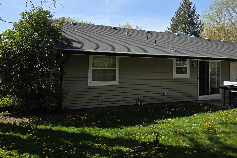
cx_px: 136
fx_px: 257
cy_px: 66
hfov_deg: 49.4
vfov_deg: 34.1
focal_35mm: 39
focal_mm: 6.3
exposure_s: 1/4333
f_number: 1.7
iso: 80
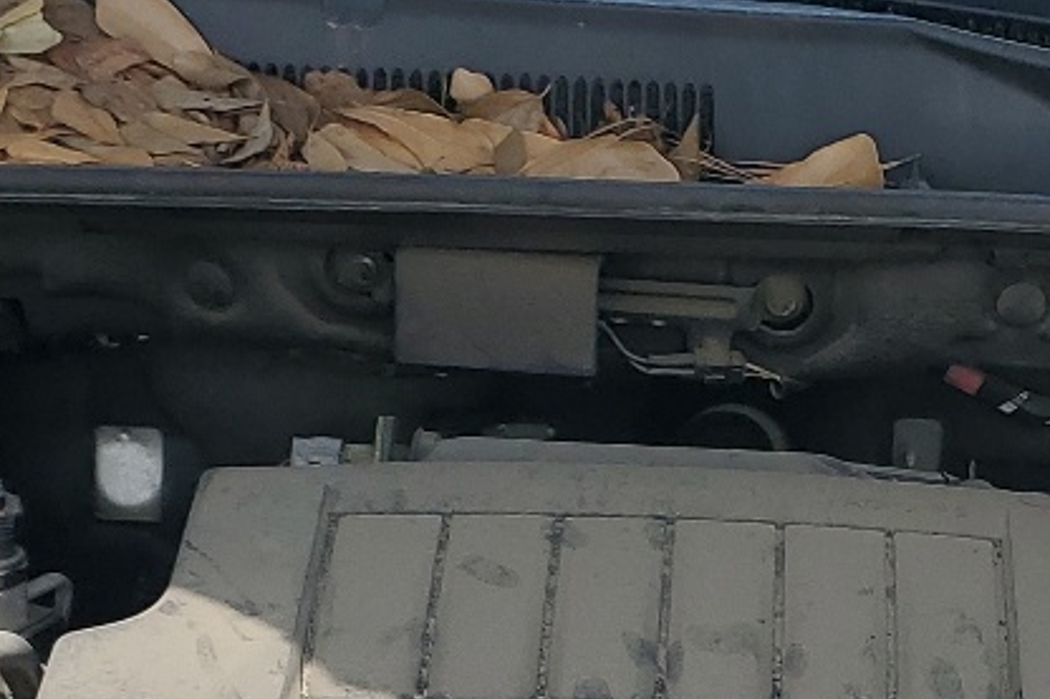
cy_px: 777
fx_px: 3032
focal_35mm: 104
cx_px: 979
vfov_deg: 12.9
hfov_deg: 19.2
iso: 50
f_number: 1.5
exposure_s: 1/2000
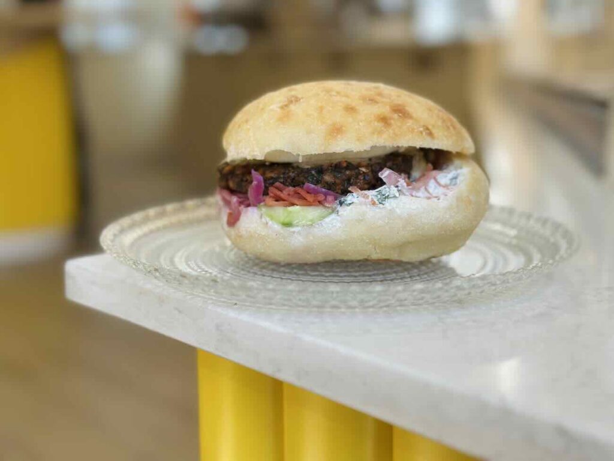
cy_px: 230
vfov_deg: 30.3
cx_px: 307
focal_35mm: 48
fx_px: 851
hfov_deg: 39.7
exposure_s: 1/402
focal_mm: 6.86
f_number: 1.78
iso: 80
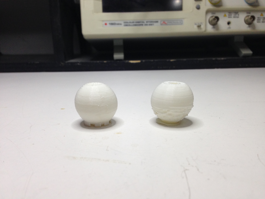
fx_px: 253
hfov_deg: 55.4
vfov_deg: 42.9
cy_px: 100
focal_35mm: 33
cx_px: 132
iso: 80
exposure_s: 1/100
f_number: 2.4
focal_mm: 4.12
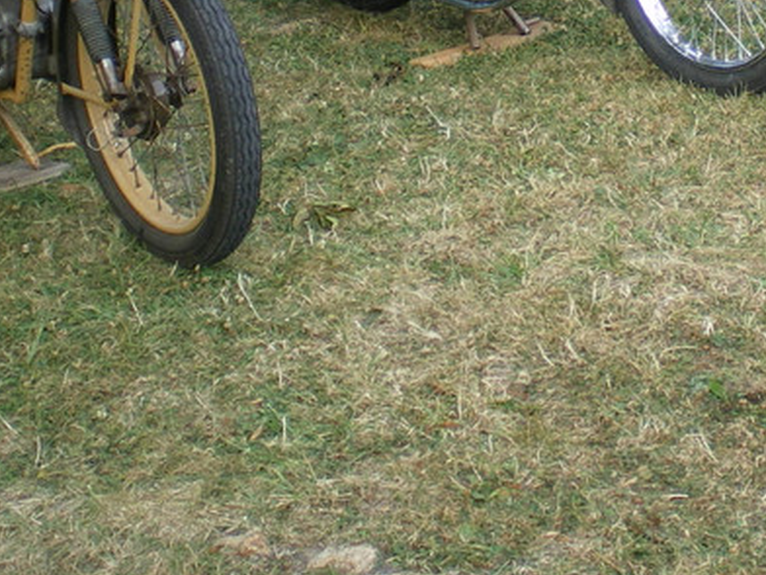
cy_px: -201
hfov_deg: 19.8
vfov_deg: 14.4
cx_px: 642
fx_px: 2169
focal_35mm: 98
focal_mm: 6.3
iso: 50
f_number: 3.1
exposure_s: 1/100
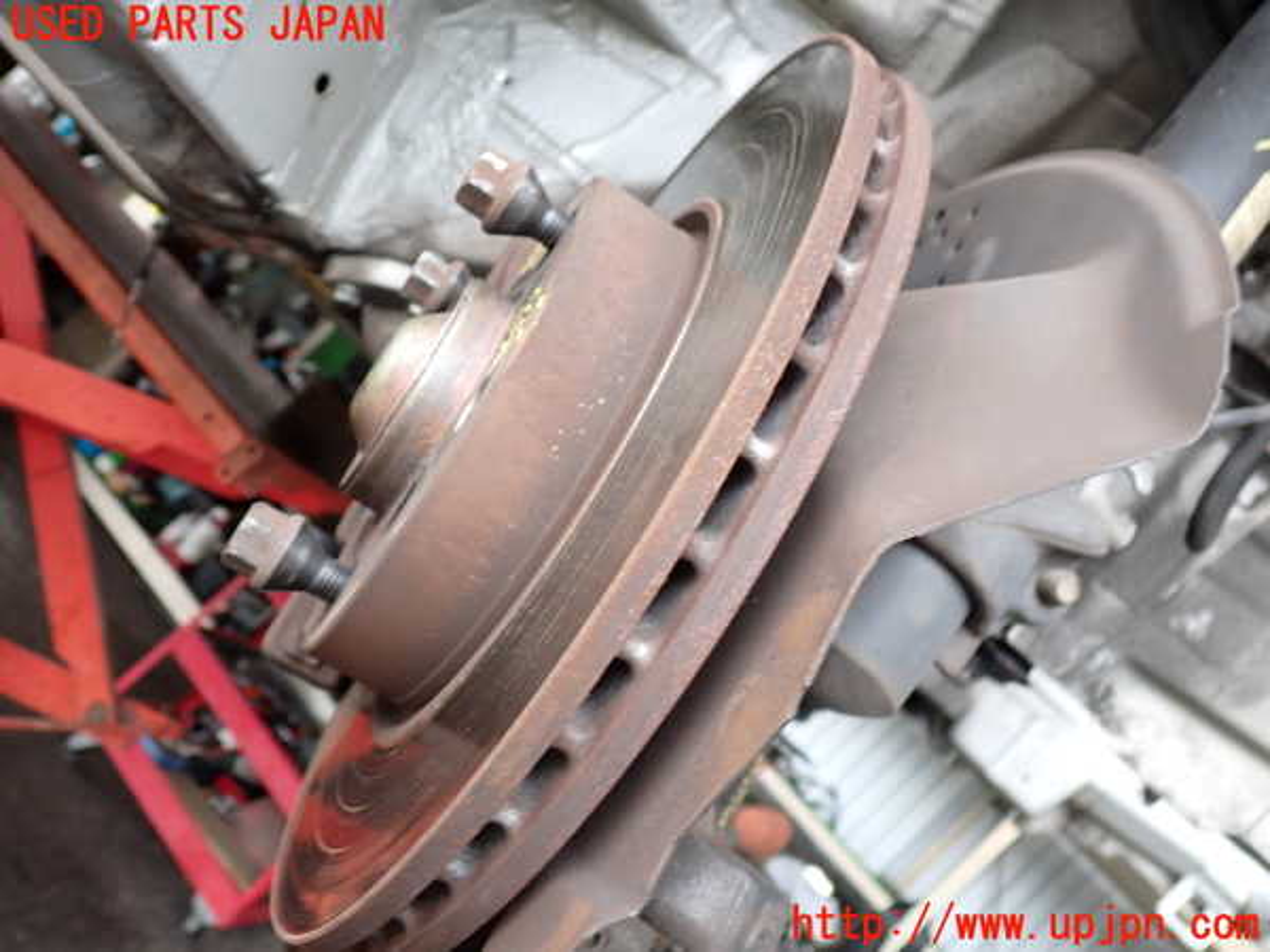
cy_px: 476
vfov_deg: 46.8
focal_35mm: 30
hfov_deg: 60.0
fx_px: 1101
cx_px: 635
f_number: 2.3
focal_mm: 5.4
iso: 200
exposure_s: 1/30
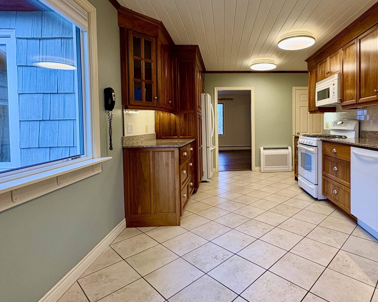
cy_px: 132
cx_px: 238
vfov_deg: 67.8
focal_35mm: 20
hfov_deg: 78.8
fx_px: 224
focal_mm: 2.22
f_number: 2.2
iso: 200
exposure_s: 1/120
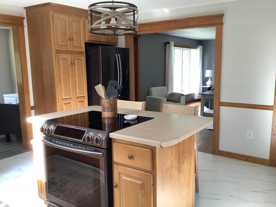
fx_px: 247
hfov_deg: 58.4
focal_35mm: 31
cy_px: 104
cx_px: 138
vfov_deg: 45.4
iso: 80
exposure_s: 1/50
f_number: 2.4
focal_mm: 3.3
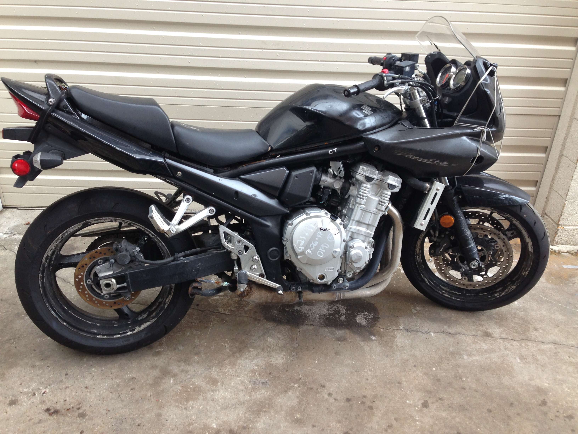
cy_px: 217
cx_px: 289
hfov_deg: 55.4
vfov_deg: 42.9
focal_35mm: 33
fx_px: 551
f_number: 2.4
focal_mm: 4.12
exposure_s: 1/60
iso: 50
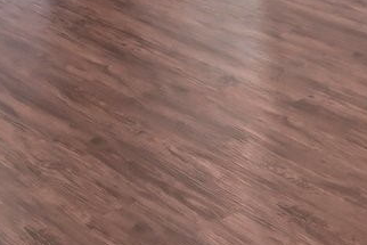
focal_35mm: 89
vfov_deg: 12.6
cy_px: -312
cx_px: 324
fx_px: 908
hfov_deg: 22.4
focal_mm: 14
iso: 500
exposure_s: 1/13
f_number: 8
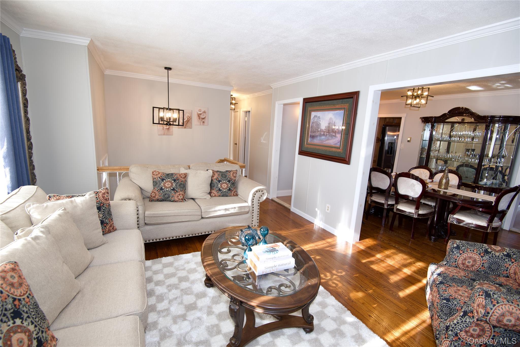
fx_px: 231
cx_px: 260
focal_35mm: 16
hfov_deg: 96.7
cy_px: 174
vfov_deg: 73.8
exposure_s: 1/80
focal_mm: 16
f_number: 5.6
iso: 400
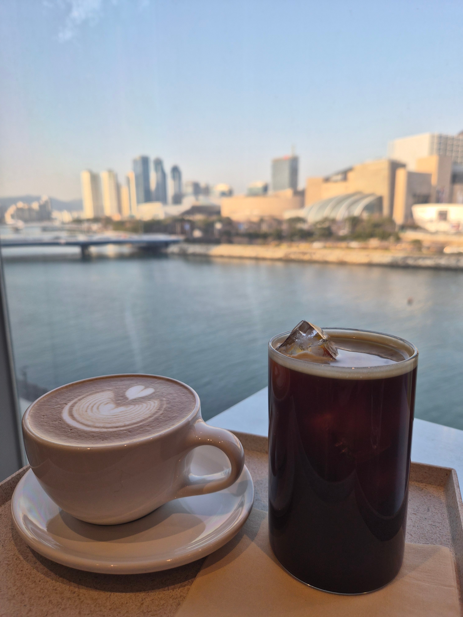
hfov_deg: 58.9
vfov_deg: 73.9
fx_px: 410
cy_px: 308
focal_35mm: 23
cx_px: 232
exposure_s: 1/972
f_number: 1.8
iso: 80
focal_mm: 5.4
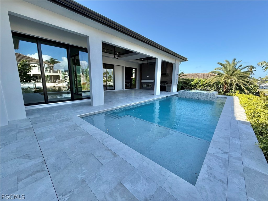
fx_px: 108
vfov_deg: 85.7
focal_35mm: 14
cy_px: 100
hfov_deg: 102.1
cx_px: 134
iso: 64
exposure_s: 1/672
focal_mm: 2.22
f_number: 2.2
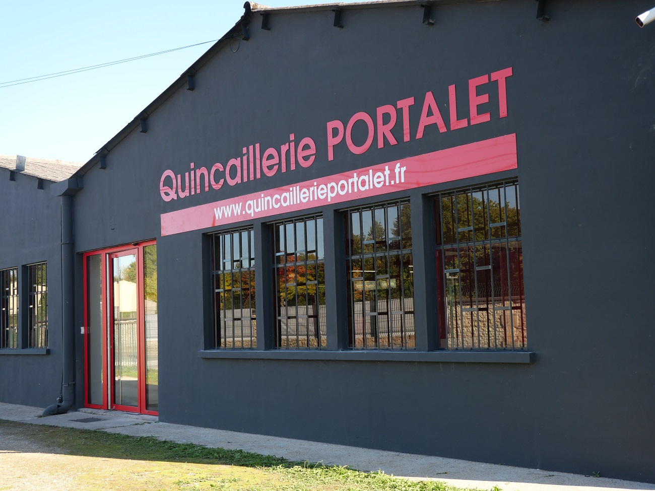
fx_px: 757
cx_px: 328
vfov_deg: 36.0
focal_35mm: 40
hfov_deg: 46.8
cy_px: 246
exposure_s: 1/160
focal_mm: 20
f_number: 5
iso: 200
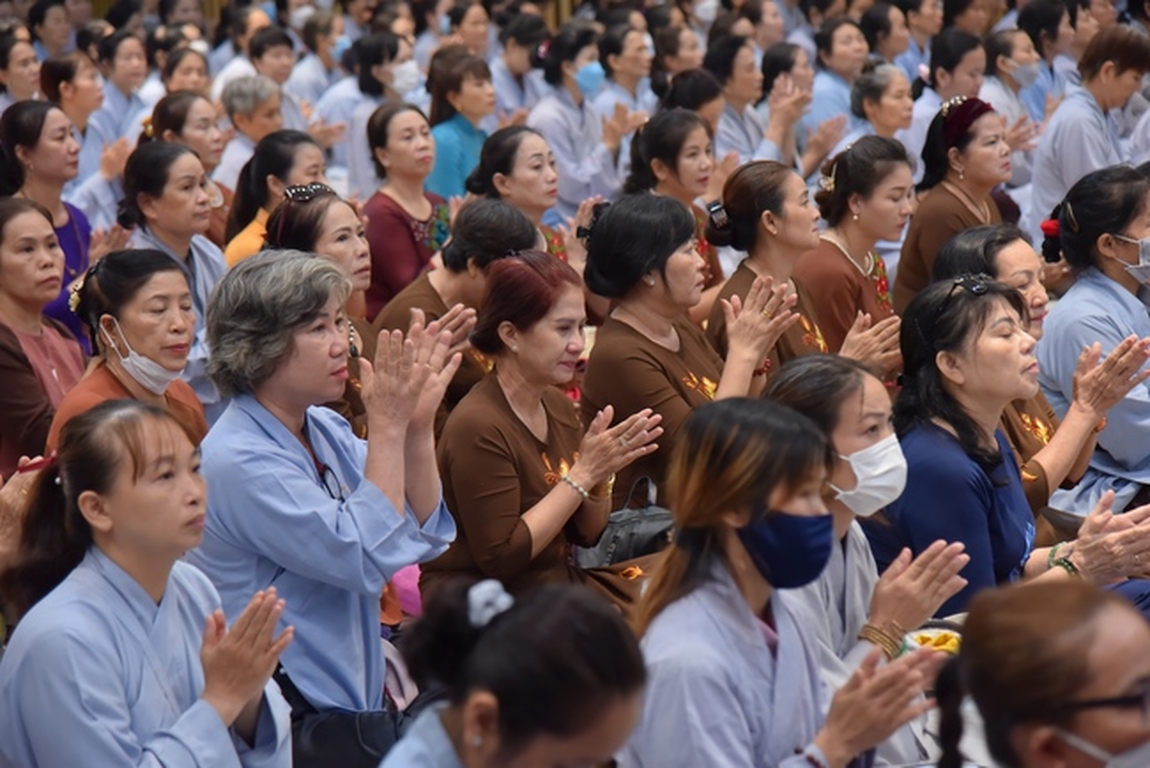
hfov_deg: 20.4
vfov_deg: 13.7
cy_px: 384
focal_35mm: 100
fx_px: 3196
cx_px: 575
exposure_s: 1/125
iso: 1600
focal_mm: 100
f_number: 4.5
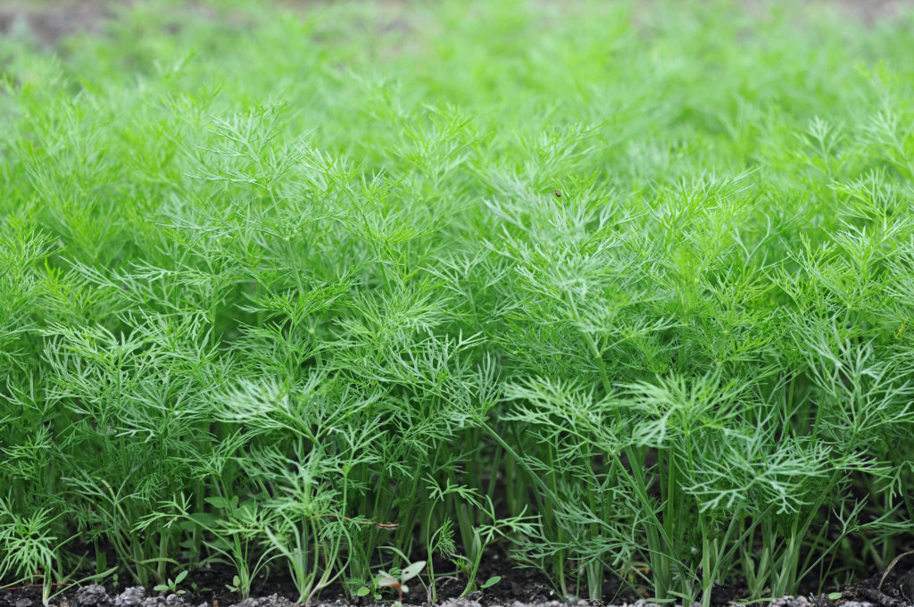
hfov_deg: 22.6
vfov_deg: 15.1
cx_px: 457
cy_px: 304
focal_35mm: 90
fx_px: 2282
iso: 250
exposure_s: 1/160
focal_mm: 60
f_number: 5.6
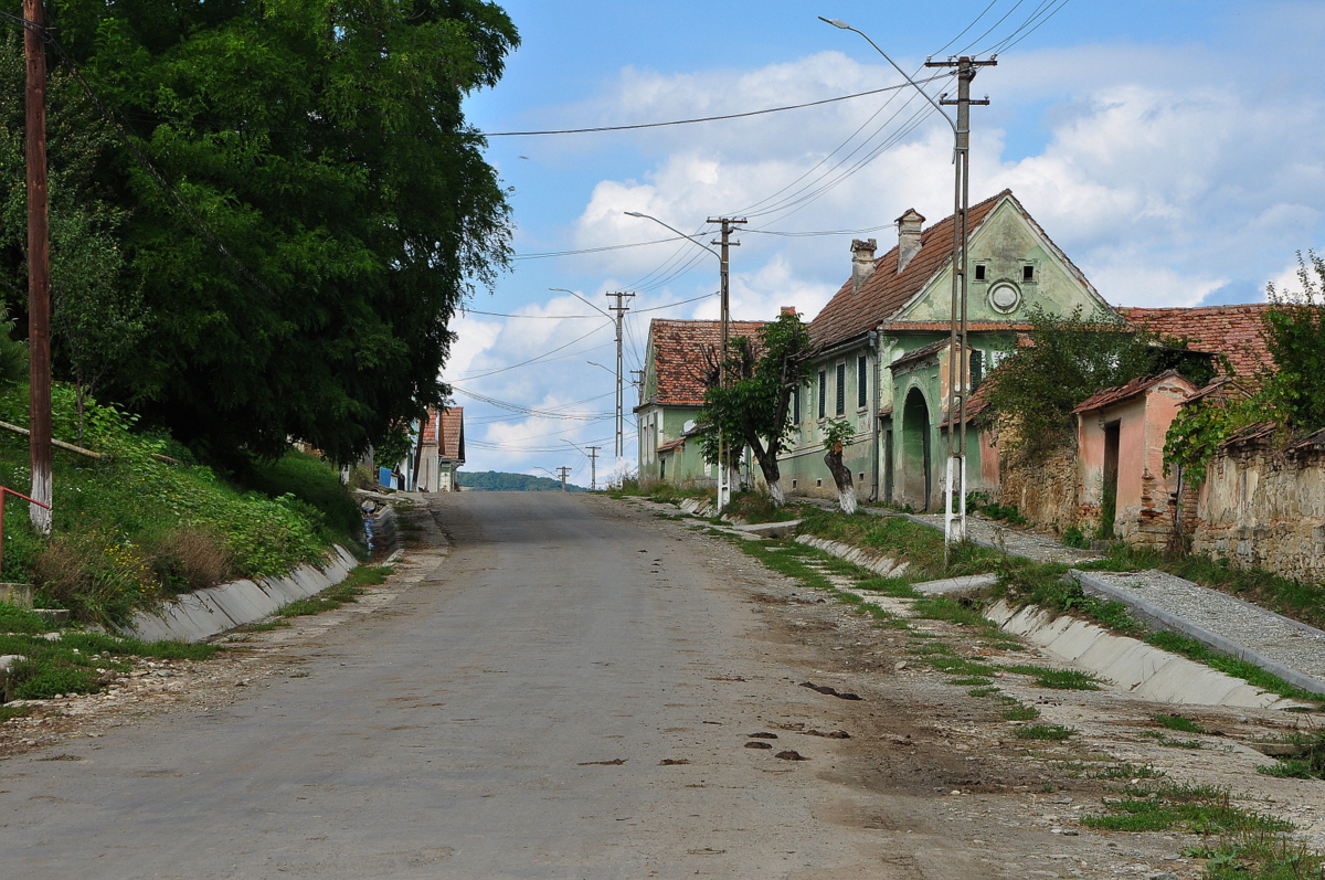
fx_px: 3198
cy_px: 440
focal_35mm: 87
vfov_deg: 15.7
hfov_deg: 23.4
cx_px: 662
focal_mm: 58
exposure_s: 1/200
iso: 400
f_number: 16
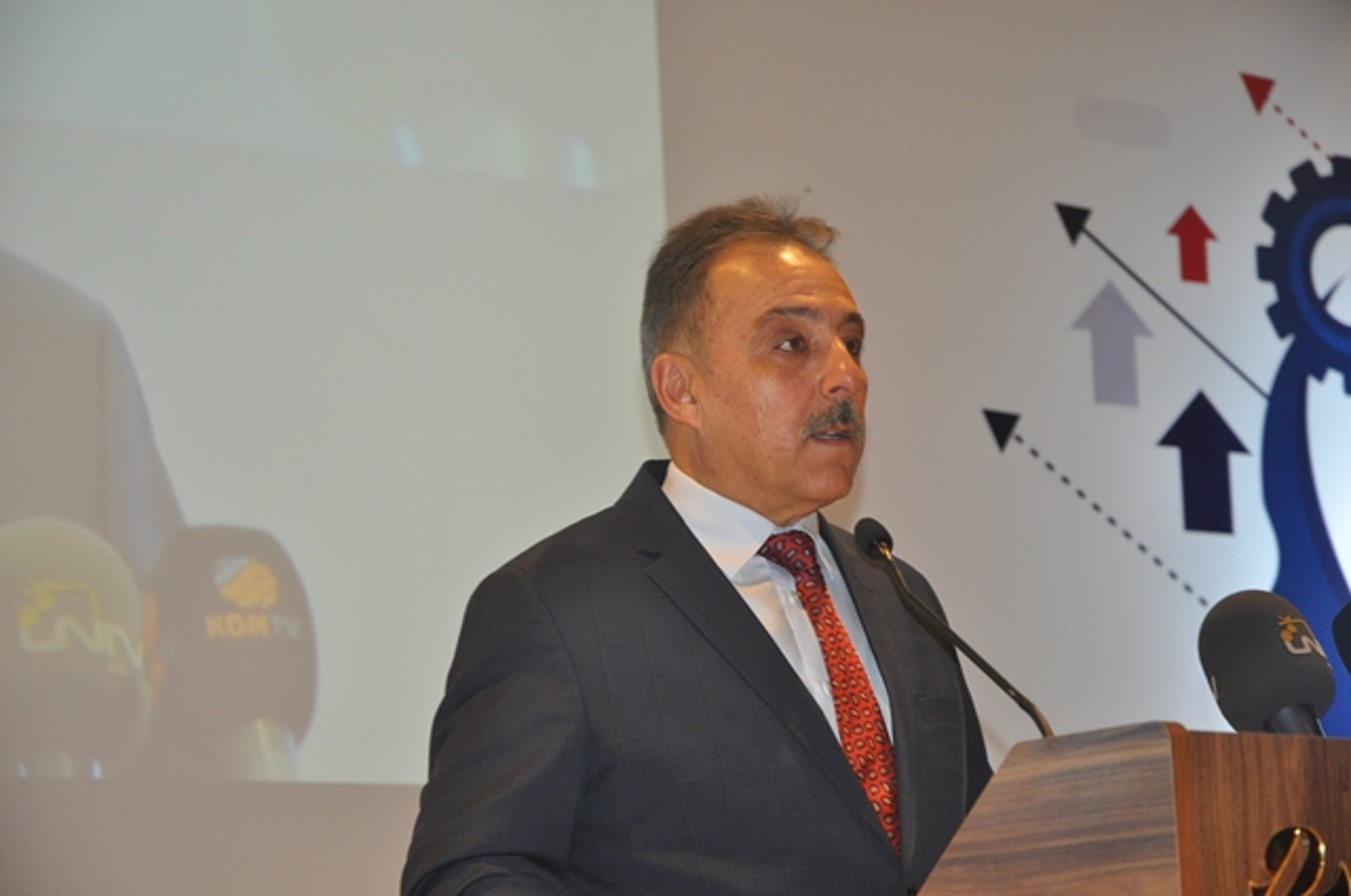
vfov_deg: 13.0
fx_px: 3935
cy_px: 448
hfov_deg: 19.5
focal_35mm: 105
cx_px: 676
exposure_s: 1/60
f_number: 4.5
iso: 800
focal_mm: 70
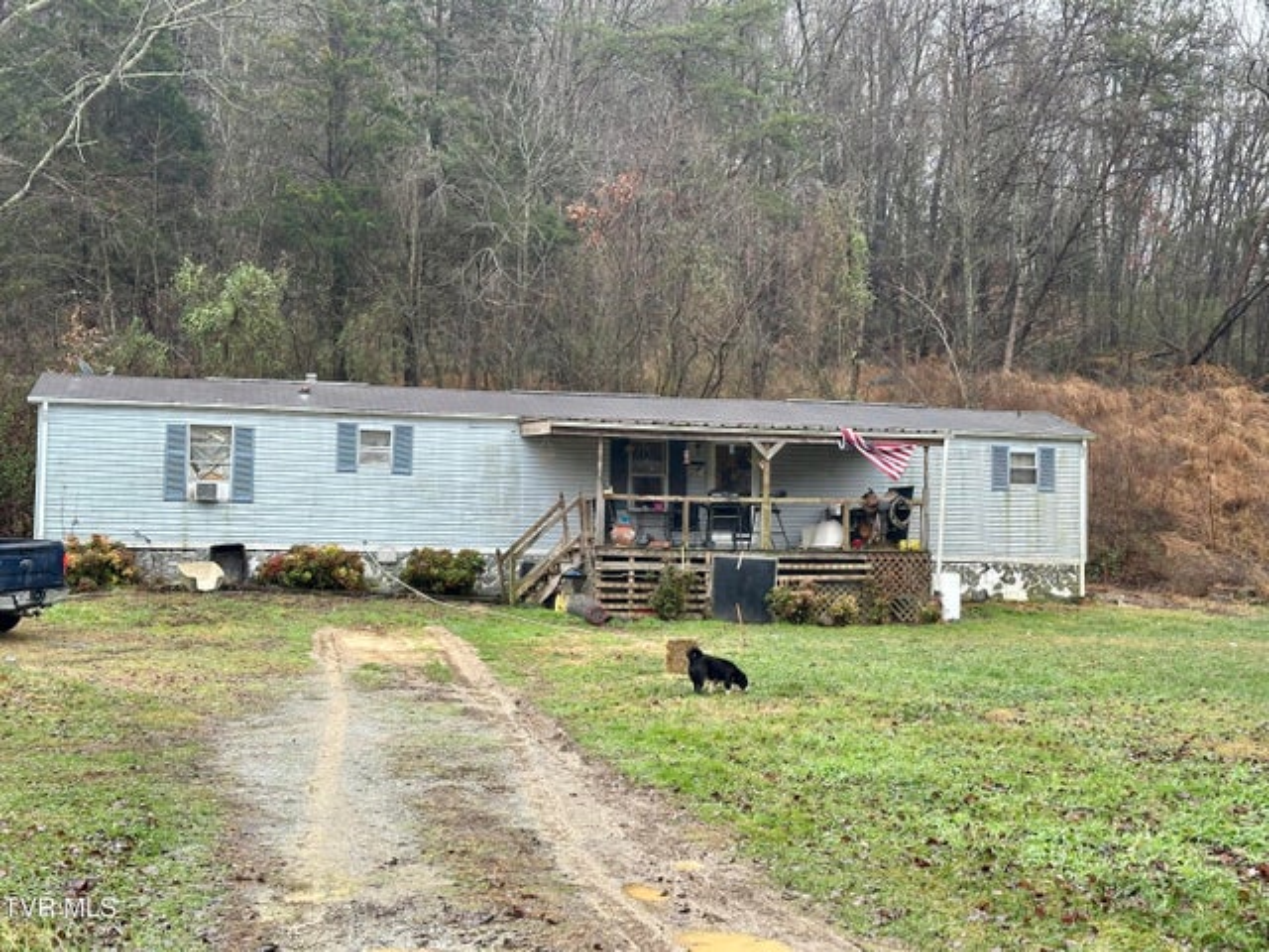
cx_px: 634
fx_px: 1760
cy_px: 476
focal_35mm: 48
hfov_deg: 39.7
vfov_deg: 30.3
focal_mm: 6.86
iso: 64
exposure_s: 1/237
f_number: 1.78
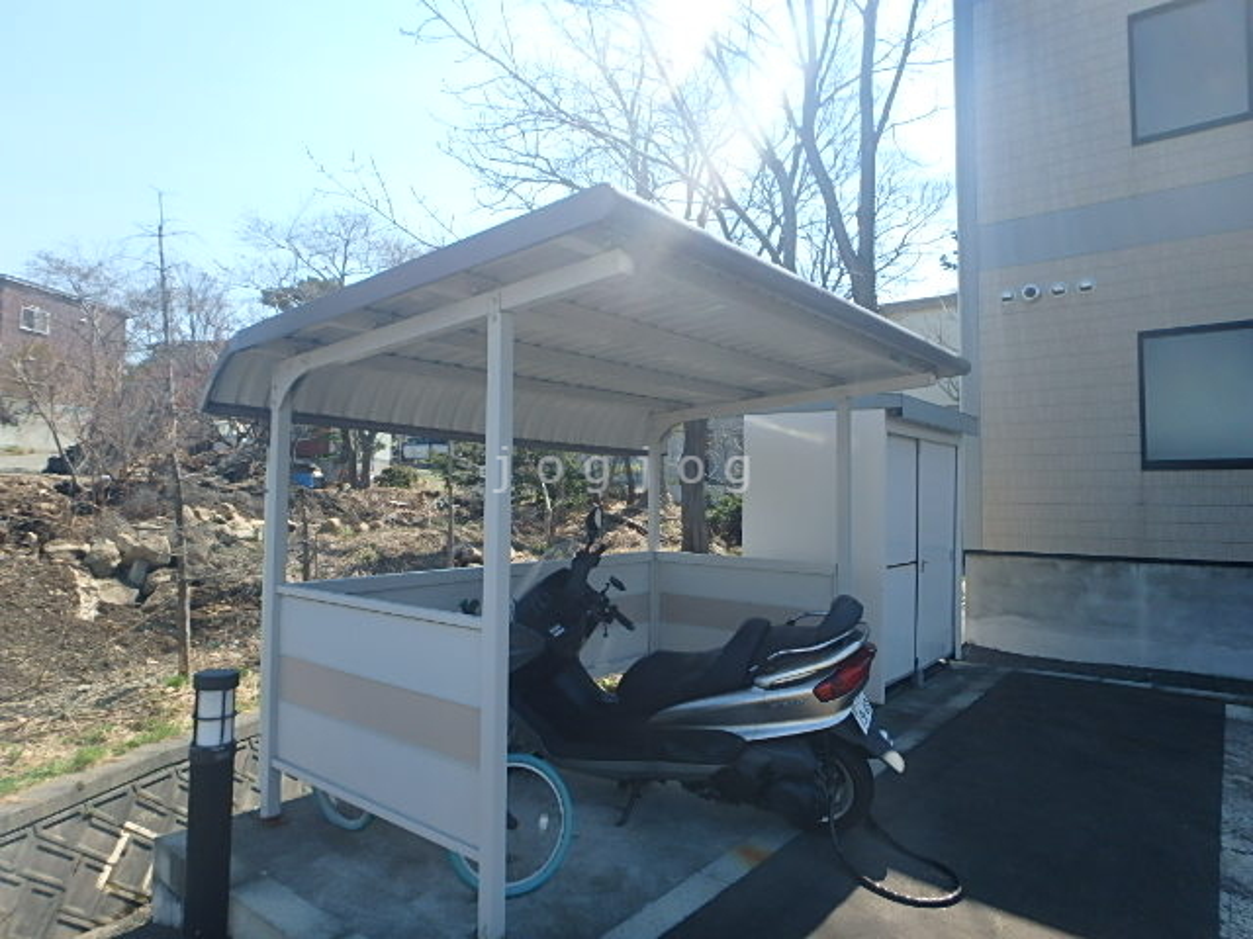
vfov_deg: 63.4
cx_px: 626
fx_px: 760
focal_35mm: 21
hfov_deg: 79.0
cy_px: 470
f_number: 3.5
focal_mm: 3.7
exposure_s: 1/640
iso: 125
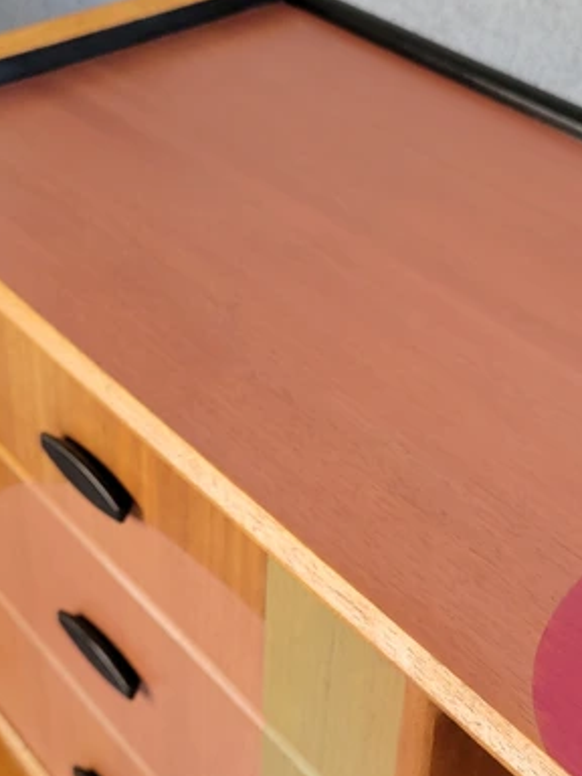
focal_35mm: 55
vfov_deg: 34.6
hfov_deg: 26.2
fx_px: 1233
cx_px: 441
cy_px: 515
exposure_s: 1/120
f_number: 1.8
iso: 320
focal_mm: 6.7
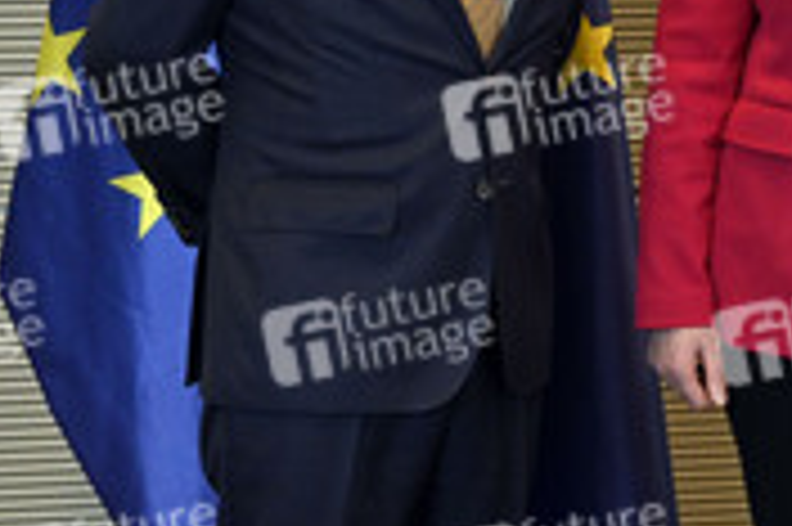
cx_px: 889
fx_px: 4066
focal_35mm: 185
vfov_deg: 7.4
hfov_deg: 11.0
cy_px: -4
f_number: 4
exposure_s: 1/500
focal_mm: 72
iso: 5000
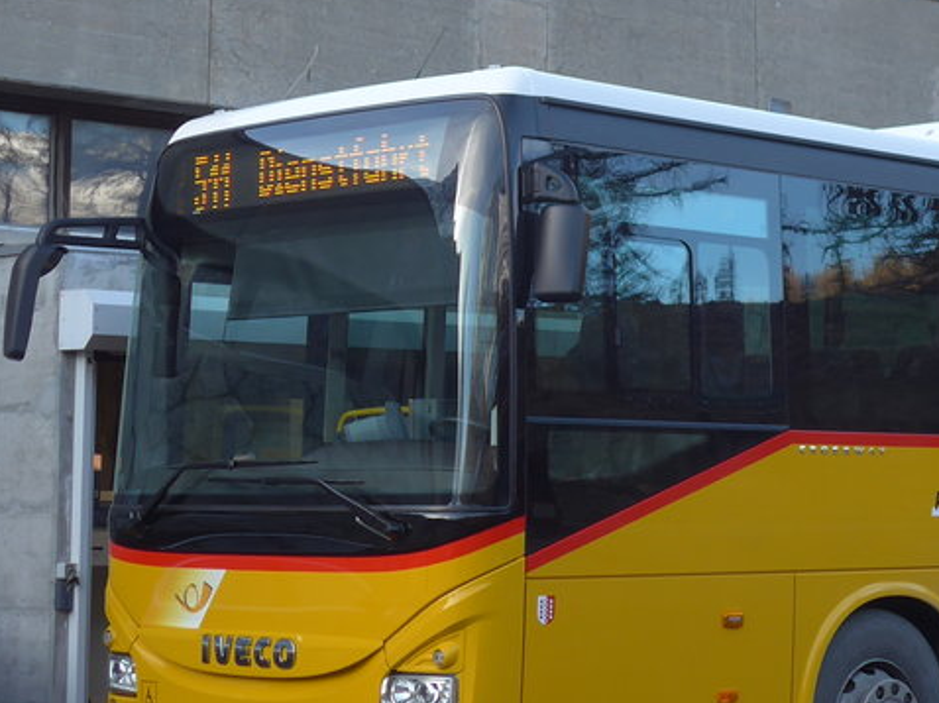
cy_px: 147
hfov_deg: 19.8
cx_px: 790
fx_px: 2657
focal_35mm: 98
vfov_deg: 15.0
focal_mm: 8
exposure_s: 1/250
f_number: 2.8
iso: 80
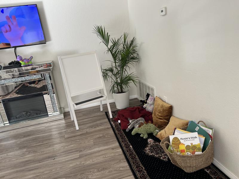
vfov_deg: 53.1
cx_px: 120
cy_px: 90
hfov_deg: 67.3
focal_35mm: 26
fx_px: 180
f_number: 1.5
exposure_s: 1/121
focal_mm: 5.7
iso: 80
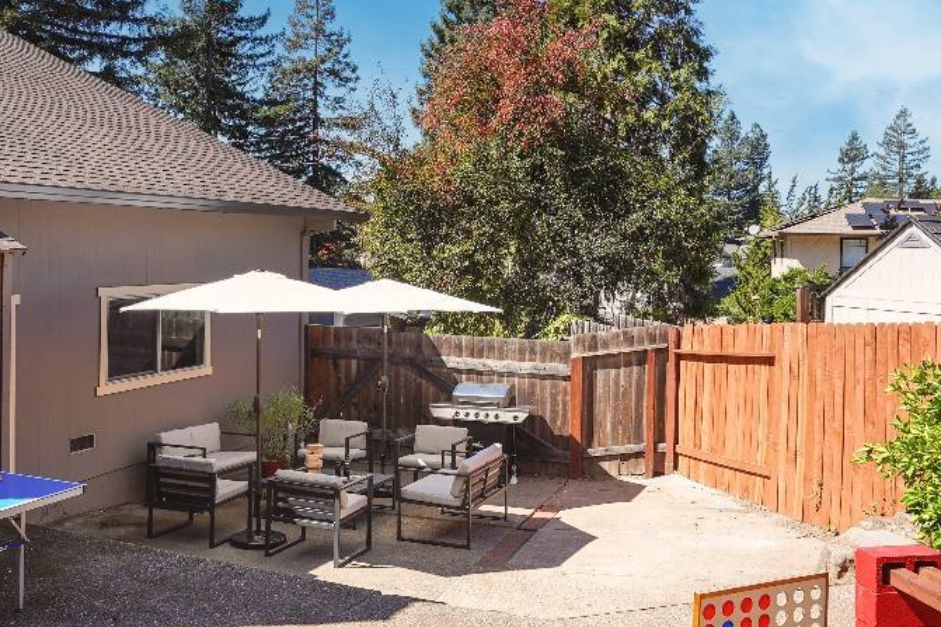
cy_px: 251
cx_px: 367
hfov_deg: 50.3
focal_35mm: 38
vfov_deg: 34.9
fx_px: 993
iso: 200
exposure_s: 1/200
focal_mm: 17
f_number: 8
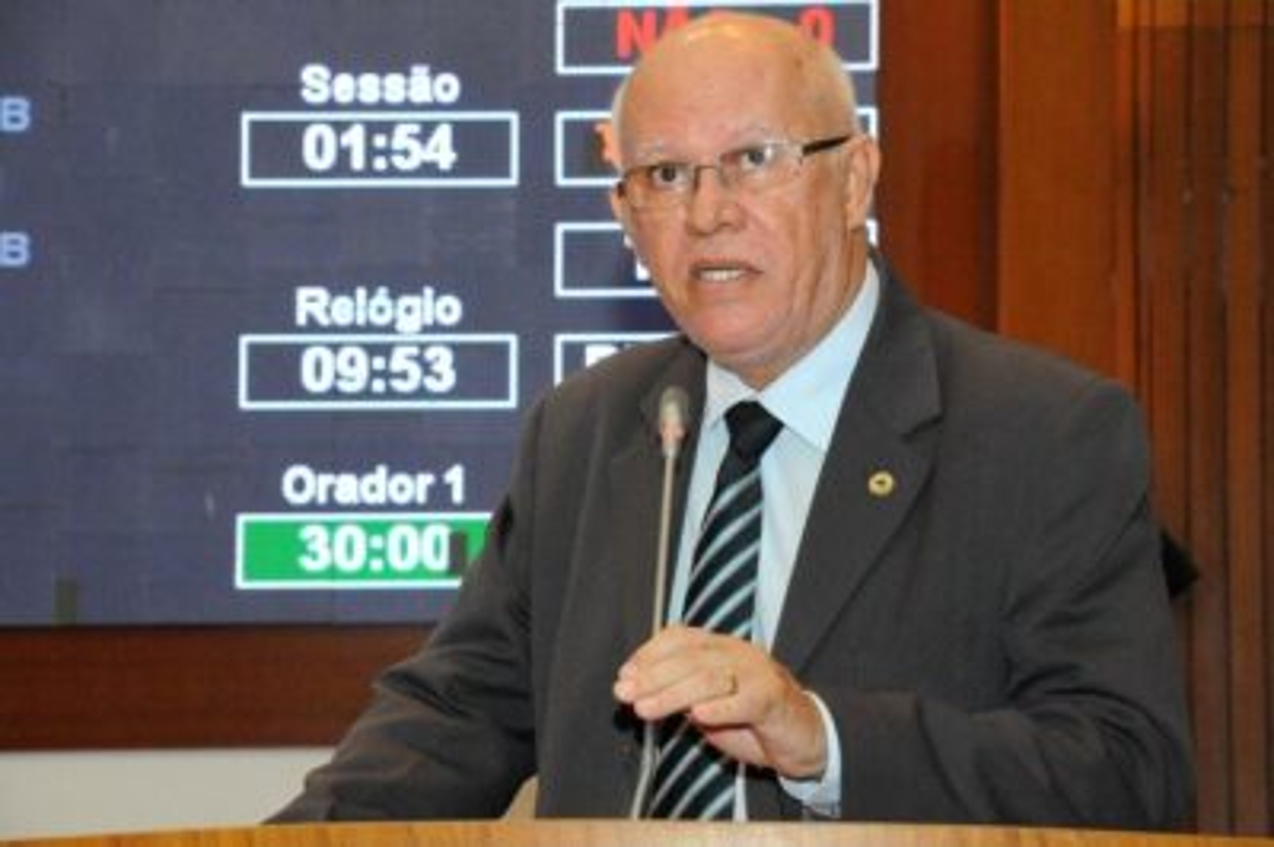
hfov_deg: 13.1
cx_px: 637
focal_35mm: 158
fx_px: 5569
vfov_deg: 8.7
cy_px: 424
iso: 3200
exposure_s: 1/80
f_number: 9
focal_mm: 105
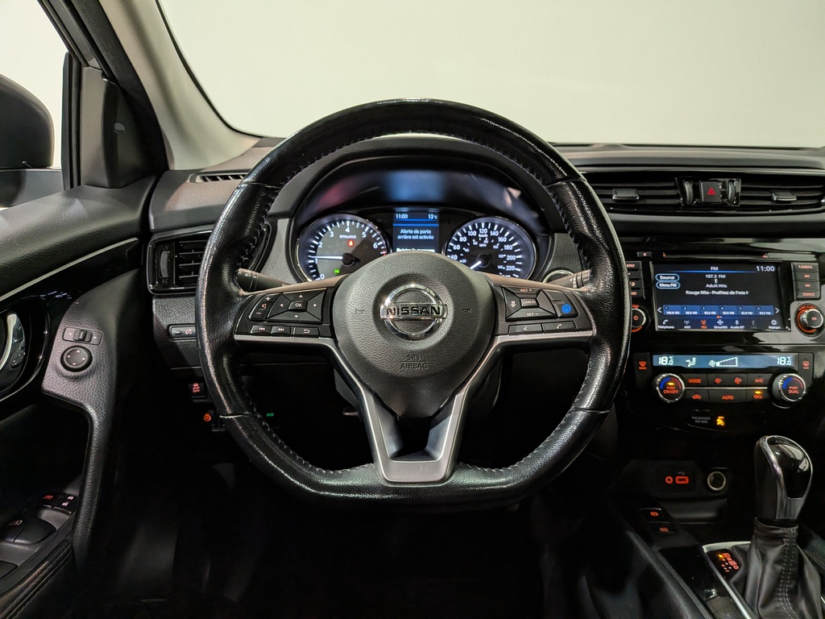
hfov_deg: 71.6
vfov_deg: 56.8
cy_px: 310
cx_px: 412
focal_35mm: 24
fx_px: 572
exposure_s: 1/120
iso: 374
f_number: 1.7
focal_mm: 4.53
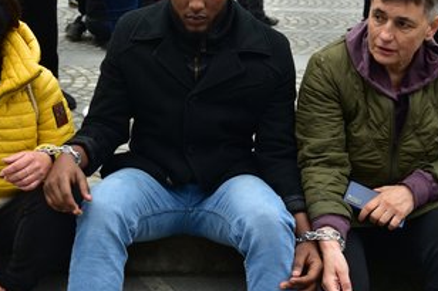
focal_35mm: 52
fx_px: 632
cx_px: 198
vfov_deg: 25.9
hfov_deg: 38.2
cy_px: 110
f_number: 4.5
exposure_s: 1/800
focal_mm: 32
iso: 500
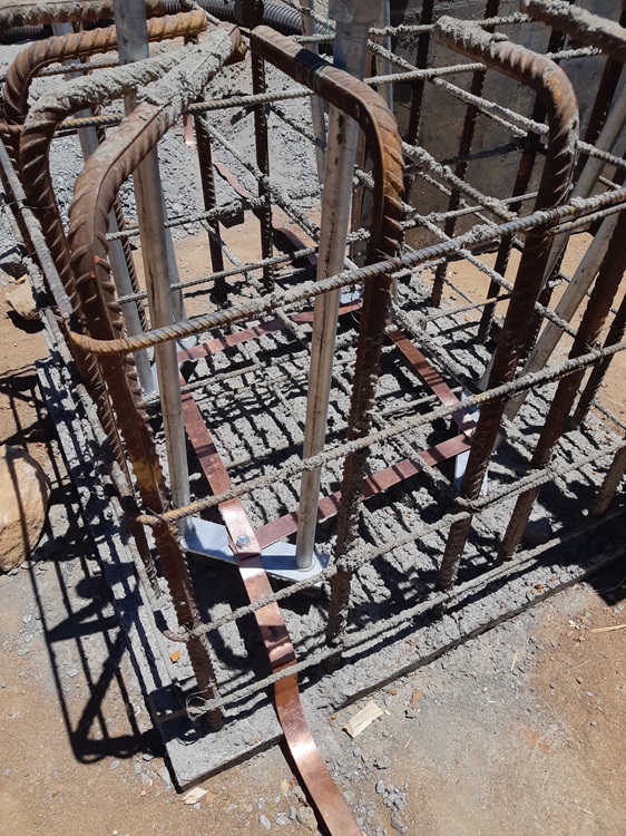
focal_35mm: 26
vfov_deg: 67.3
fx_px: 627
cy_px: 418
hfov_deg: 53.0
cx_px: 313
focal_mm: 3.93
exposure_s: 1/3846
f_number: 1.7
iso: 40
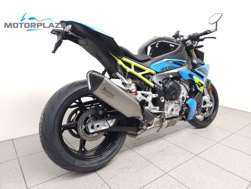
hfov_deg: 73.9
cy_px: 94
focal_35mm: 23
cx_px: 126
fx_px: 167
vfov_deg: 58.9
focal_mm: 5.4
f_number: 1.8
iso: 125
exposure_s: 1/33
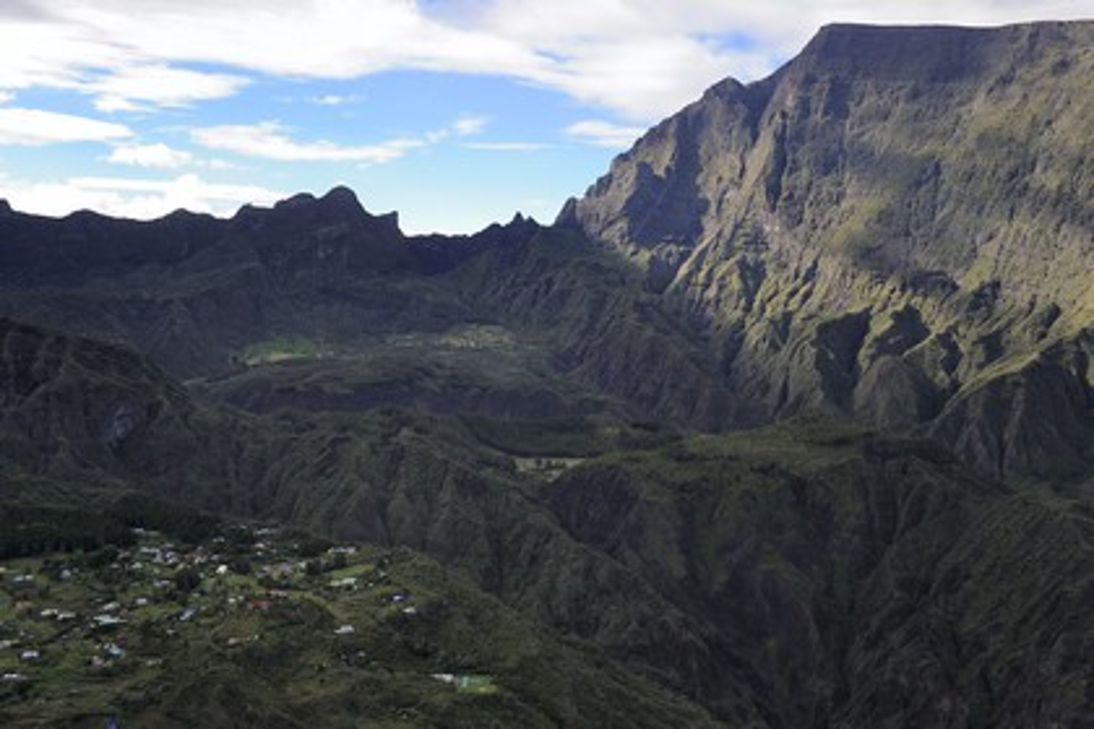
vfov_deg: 29.9
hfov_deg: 43.6
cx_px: 547
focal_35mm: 45
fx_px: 1367
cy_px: 364
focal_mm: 45
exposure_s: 1/500
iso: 800
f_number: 7.1
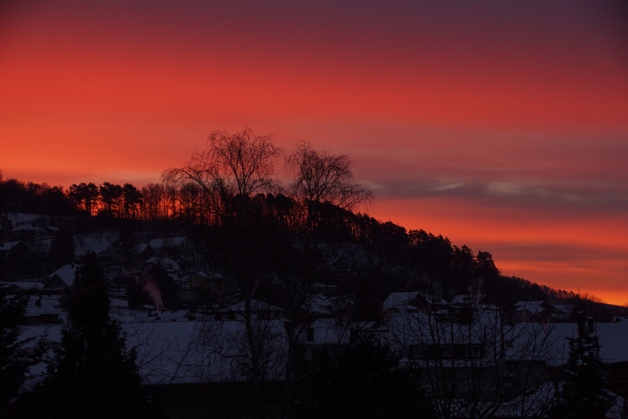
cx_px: 314
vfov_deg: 18.2
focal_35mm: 75
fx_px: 1308
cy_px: 210
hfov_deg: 27.0
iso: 200
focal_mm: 50
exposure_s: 1/40
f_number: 5.6
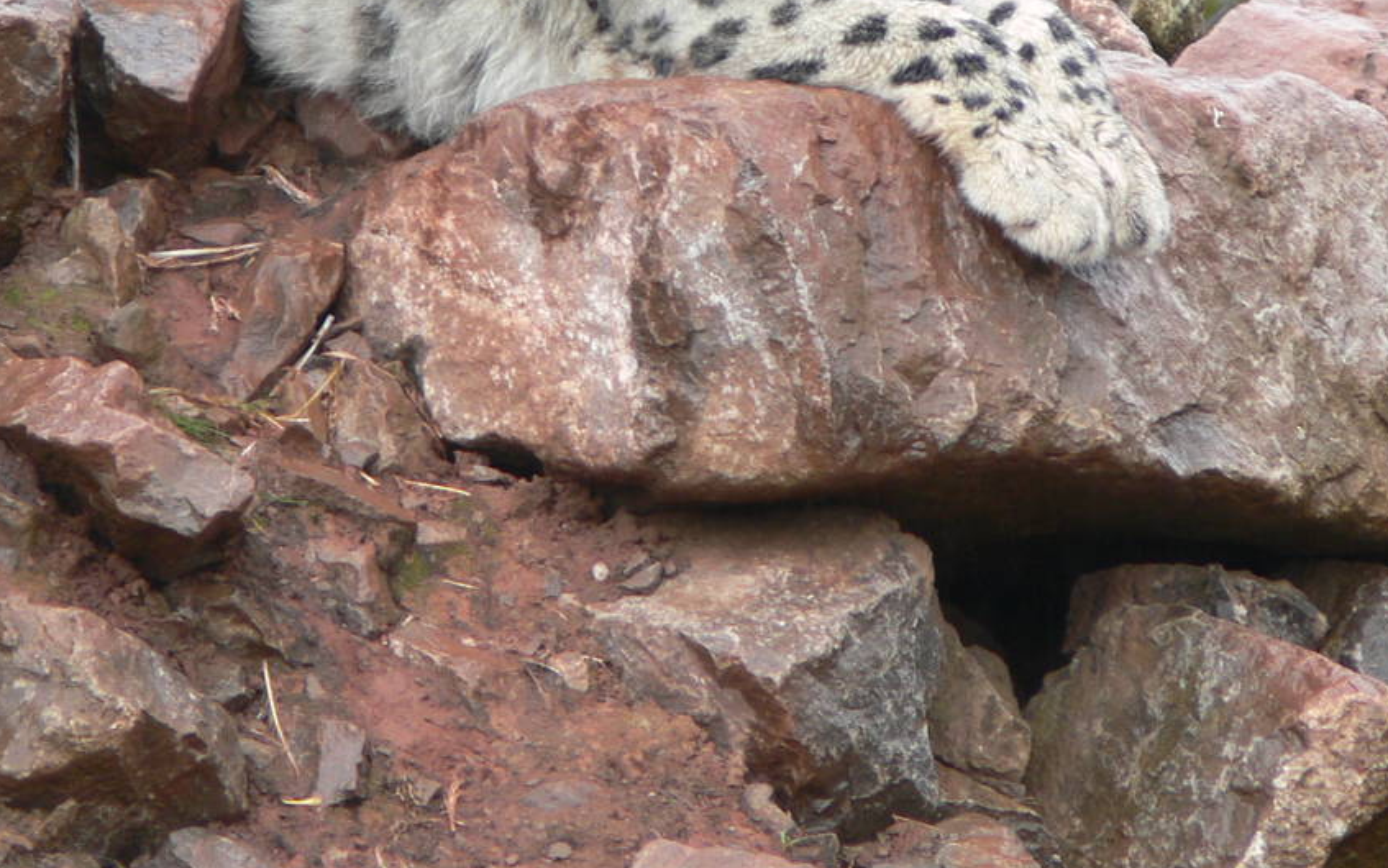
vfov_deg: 1.6
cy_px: 20
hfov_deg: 2.5
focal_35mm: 842
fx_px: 31855
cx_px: 702
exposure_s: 1/50
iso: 80
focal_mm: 88.8
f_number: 3.7
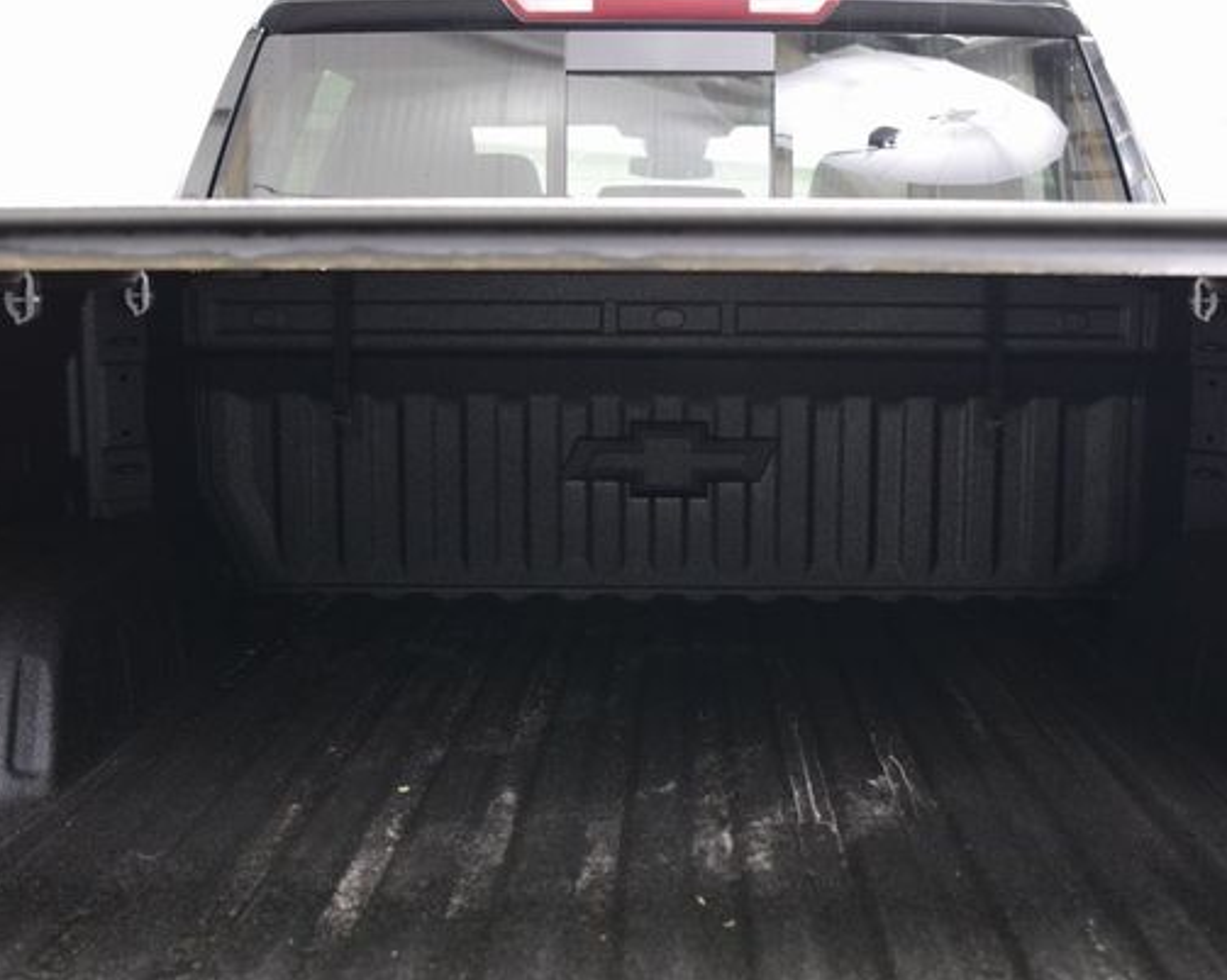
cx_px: 683
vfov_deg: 34.9
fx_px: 1561
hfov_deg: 42.8
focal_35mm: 43
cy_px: 496
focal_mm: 24
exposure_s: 1/15
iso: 1600
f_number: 3.2
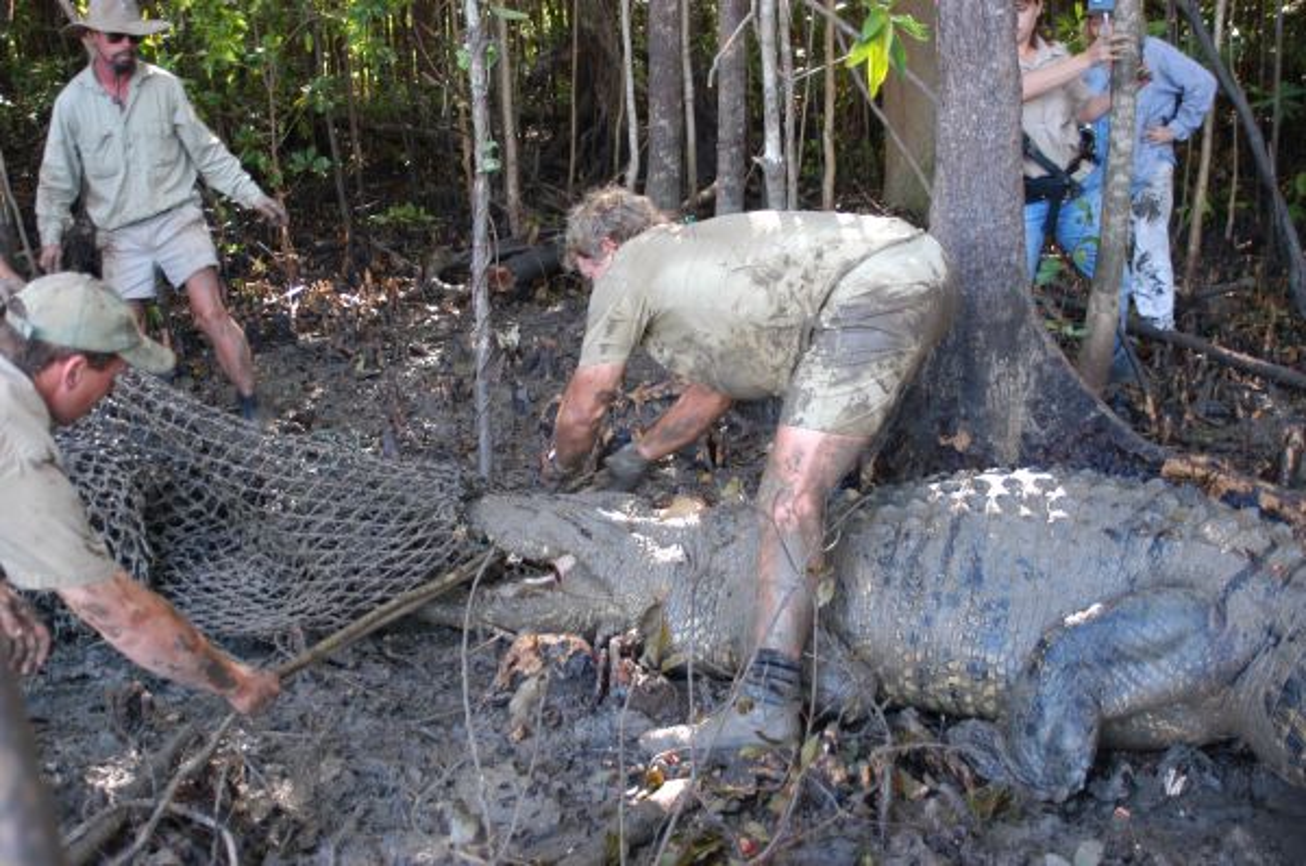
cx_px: 653
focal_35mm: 42
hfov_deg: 46.5
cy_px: 433
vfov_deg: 31.8
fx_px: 1521
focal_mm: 28
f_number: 3.5
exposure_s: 1/30
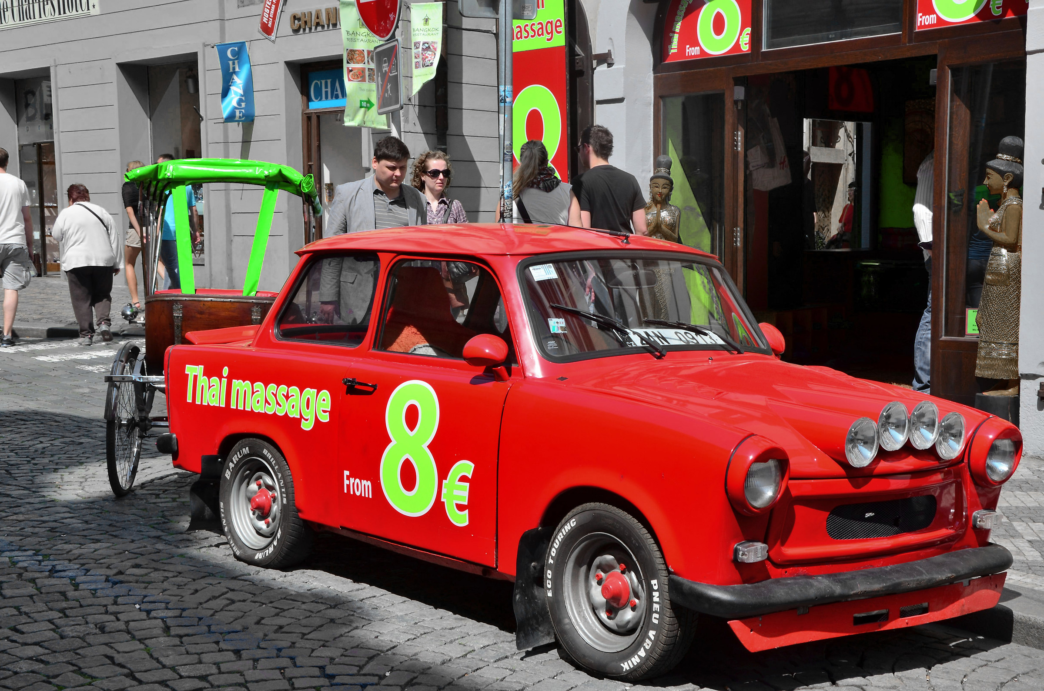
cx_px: 522
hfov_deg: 35.1
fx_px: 1649
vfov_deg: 23.7
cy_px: 346
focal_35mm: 57
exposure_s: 1/160
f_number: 13
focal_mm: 38
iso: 125
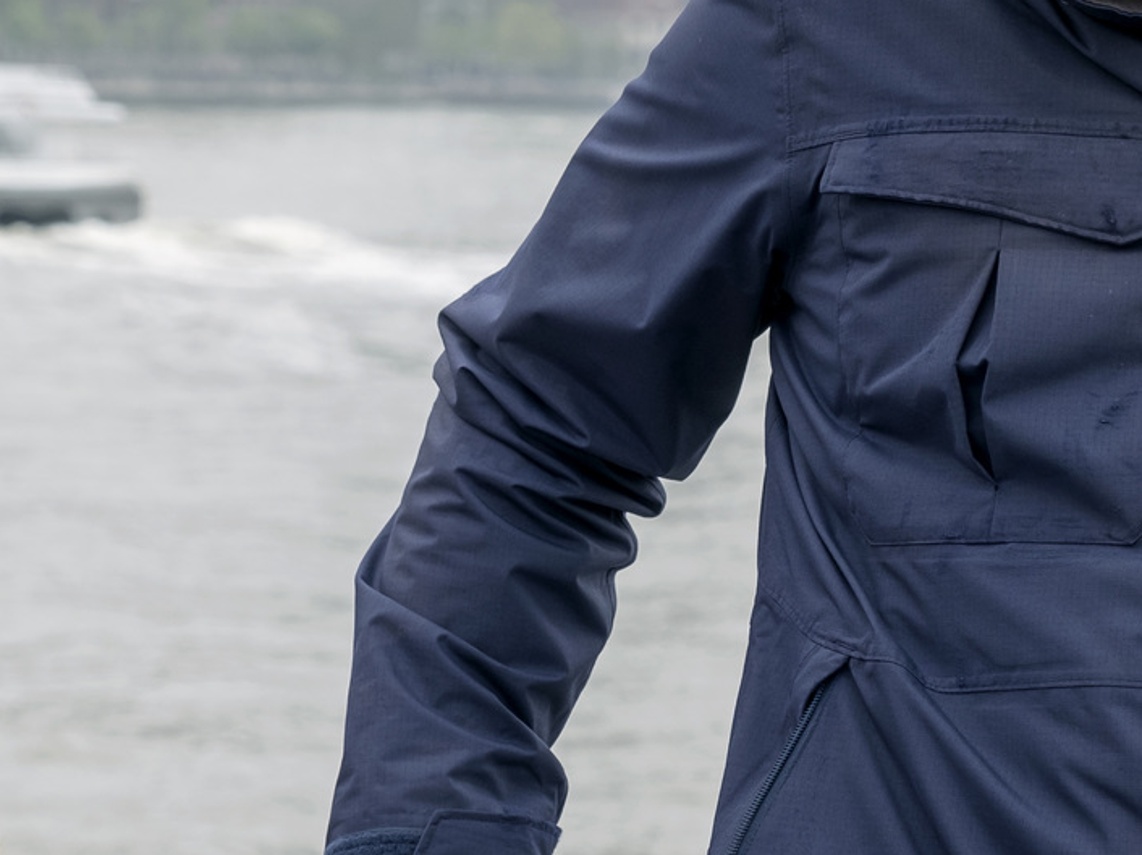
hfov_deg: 11.4
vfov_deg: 8.6
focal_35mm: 173
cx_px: 489
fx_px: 5705
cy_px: 343
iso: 200
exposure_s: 1/500
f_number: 4.5
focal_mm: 41.4
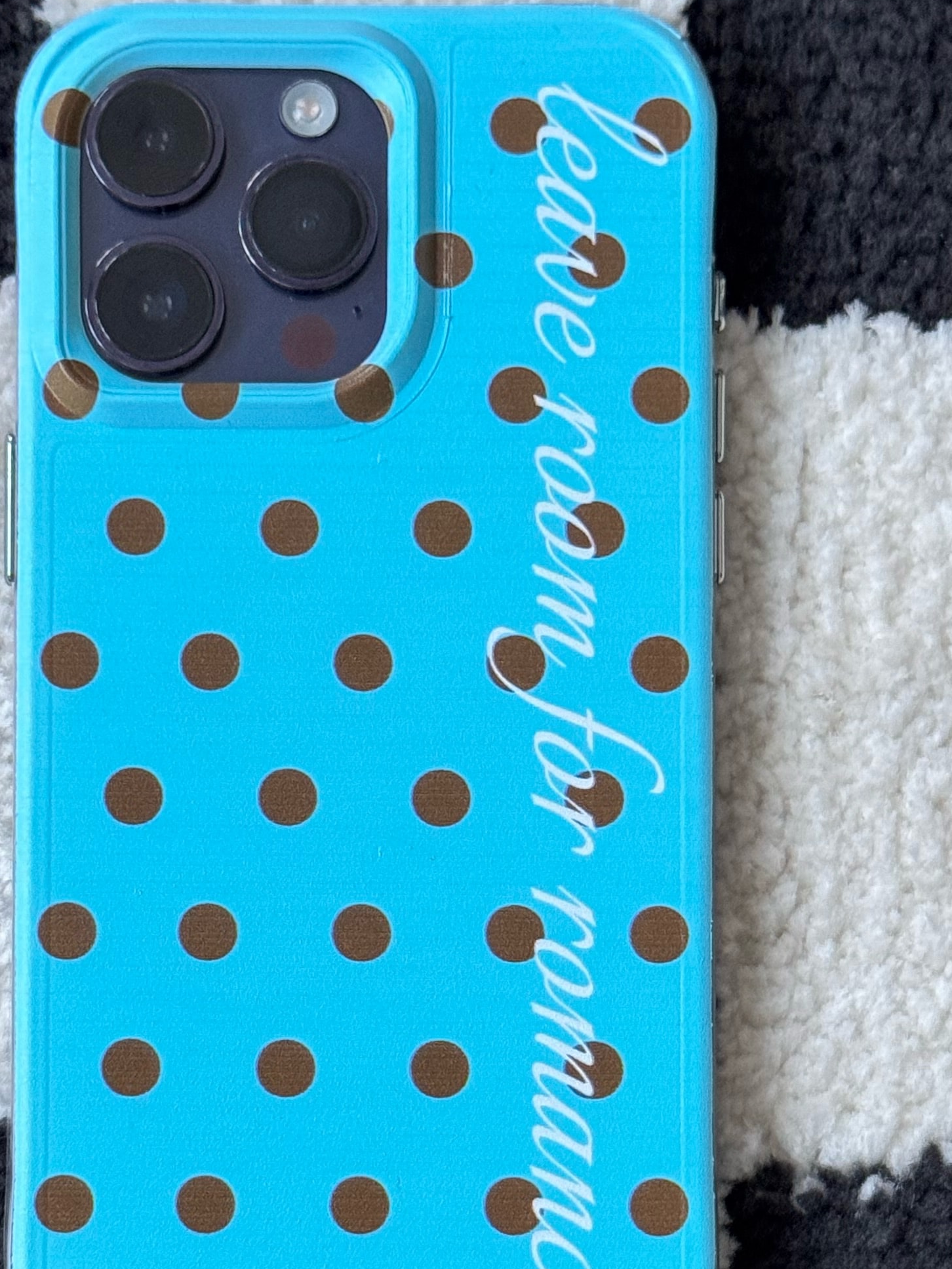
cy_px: 841
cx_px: 382
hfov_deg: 14.8
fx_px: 3666
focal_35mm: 100
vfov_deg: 19.6
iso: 250
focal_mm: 6.76
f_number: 1.78
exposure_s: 1/52
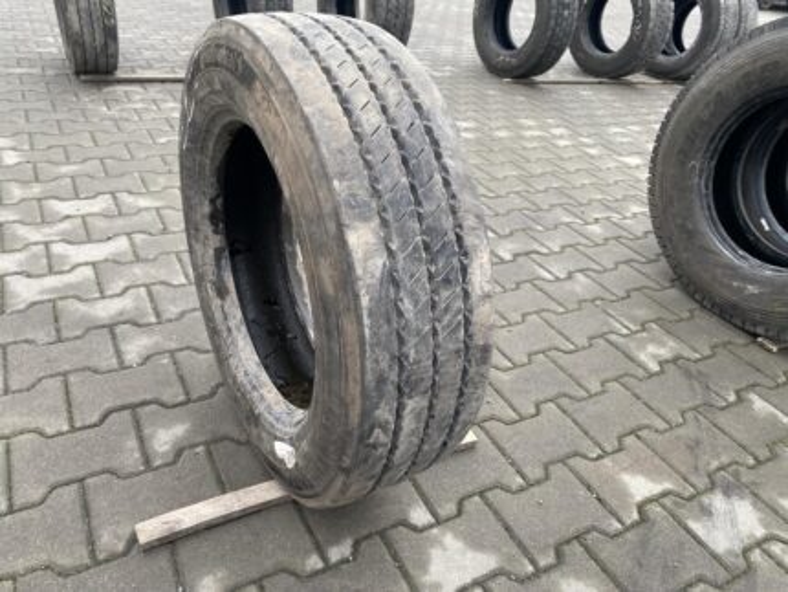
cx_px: 394
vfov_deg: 53.1
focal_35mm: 26
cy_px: 296
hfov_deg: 67.3
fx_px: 592
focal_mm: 4.25
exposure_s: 1/122
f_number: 1.8
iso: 64
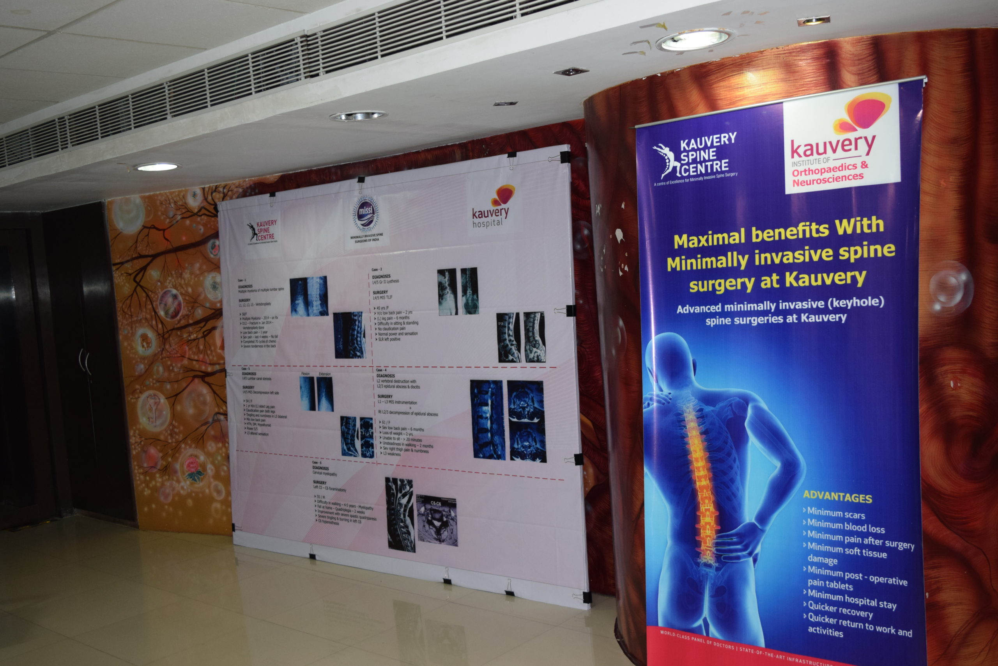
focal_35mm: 36
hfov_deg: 53.1
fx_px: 998
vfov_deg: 36.9
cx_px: 499
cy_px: 333
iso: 800
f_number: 4.5
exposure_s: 1/80
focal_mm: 24
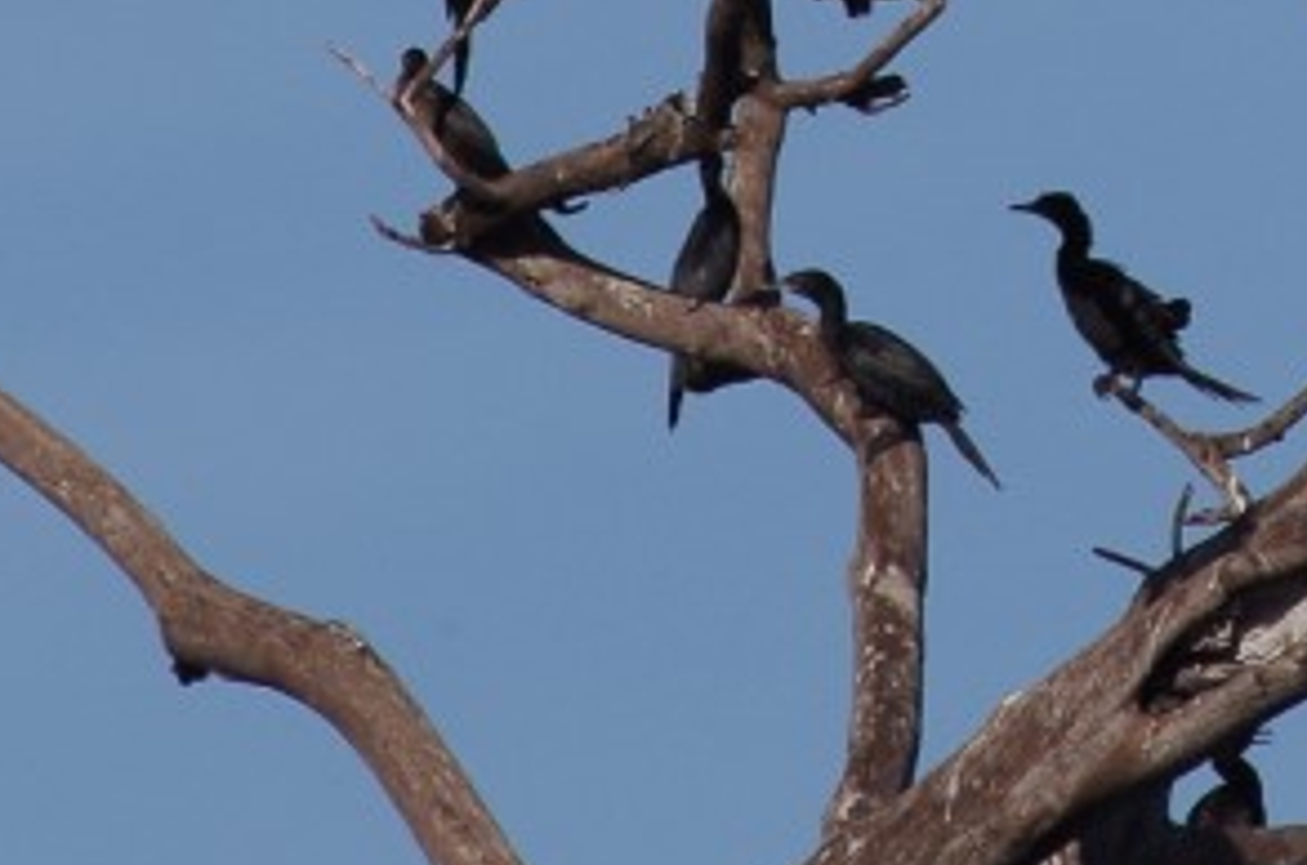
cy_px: -482
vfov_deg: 0.9
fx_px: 57455
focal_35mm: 1586
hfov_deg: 1.3
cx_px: 1354
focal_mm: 190
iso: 100
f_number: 7.1
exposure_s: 1/1000
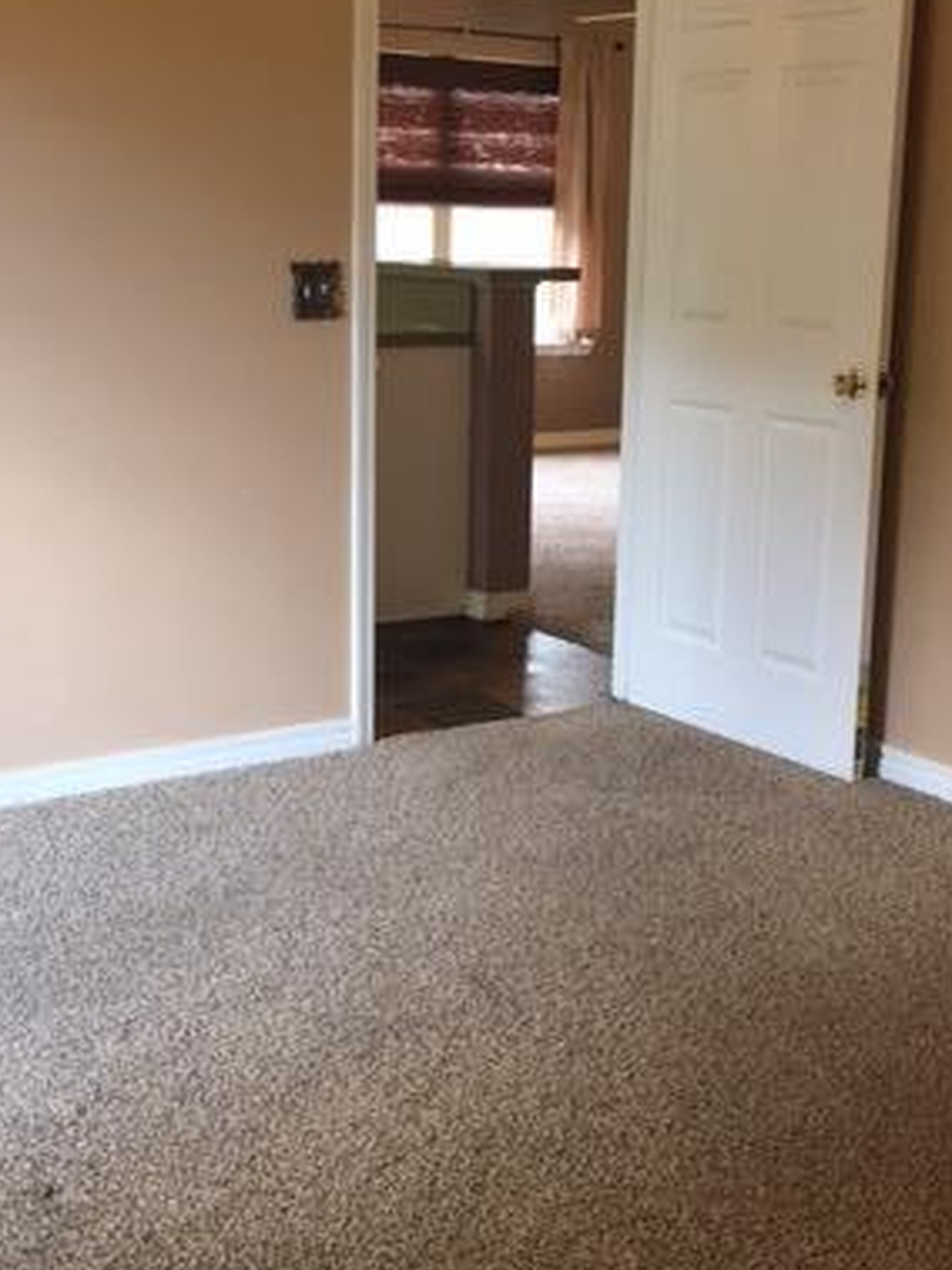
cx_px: 483
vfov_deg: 38.9
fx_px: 1798
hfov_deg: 29.7
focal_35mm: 49
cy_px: 596
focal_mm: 4.15
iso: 64
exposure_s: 1/30
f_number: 2.2
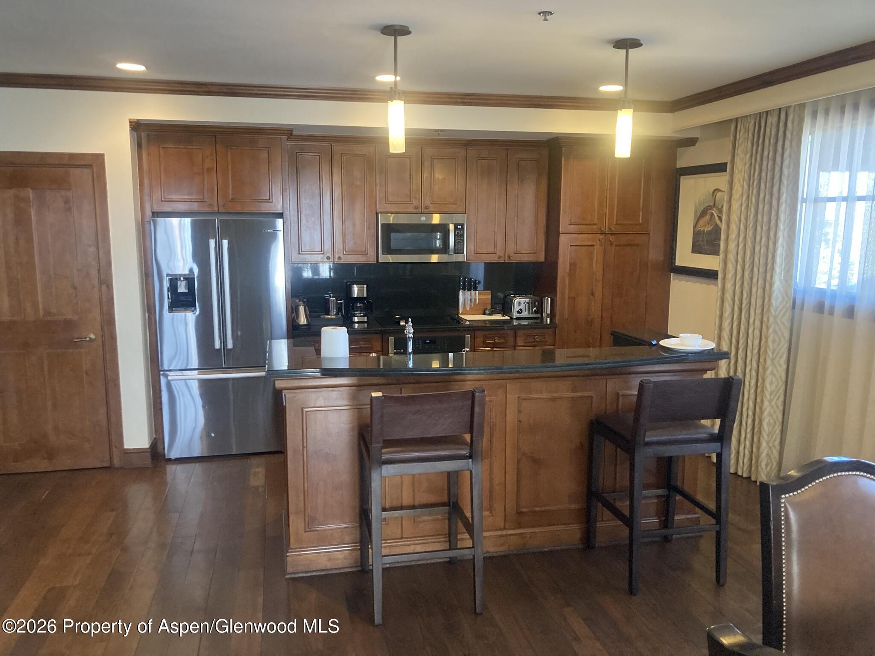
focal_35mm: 28
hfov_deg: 63.4
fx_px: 708
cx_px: 438
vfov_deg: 49.7
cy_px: 328
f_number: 1.8
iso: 250
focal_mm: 3.99
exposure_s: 1/60
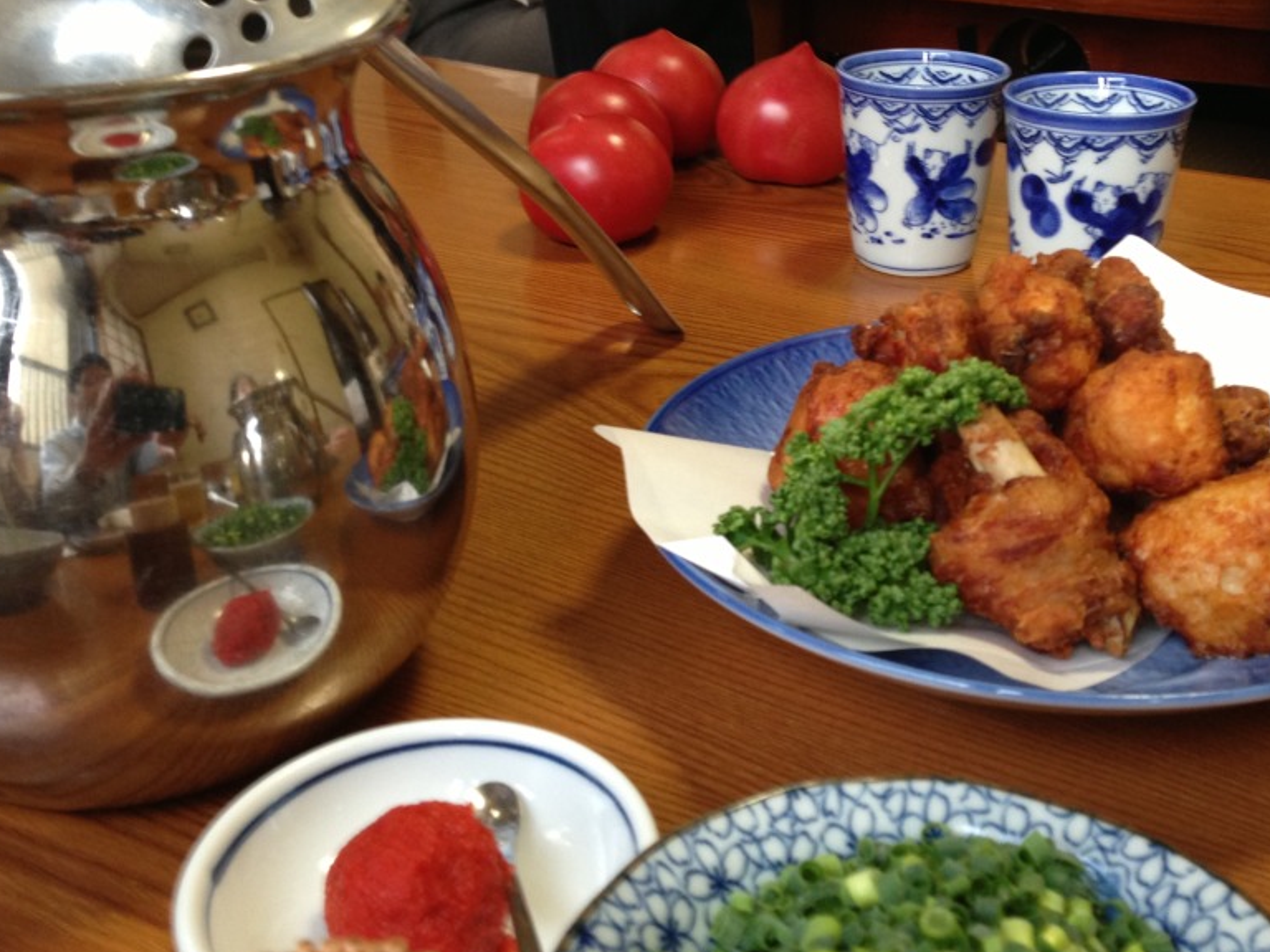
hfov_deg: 42.9
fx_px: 1614
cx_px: 693
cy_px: 342
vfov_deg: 32.7
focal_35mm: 44
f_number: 2.4
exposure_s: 1/20
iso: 100
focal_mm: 4.13
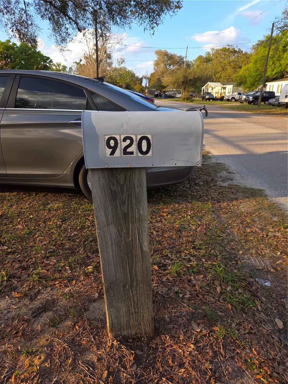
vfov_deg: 73.9
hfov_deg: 58.9
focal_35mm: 23
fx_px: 255
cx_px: 144
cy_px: 192
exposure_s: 1/342
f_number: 1.8
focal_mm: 5.4
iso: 25
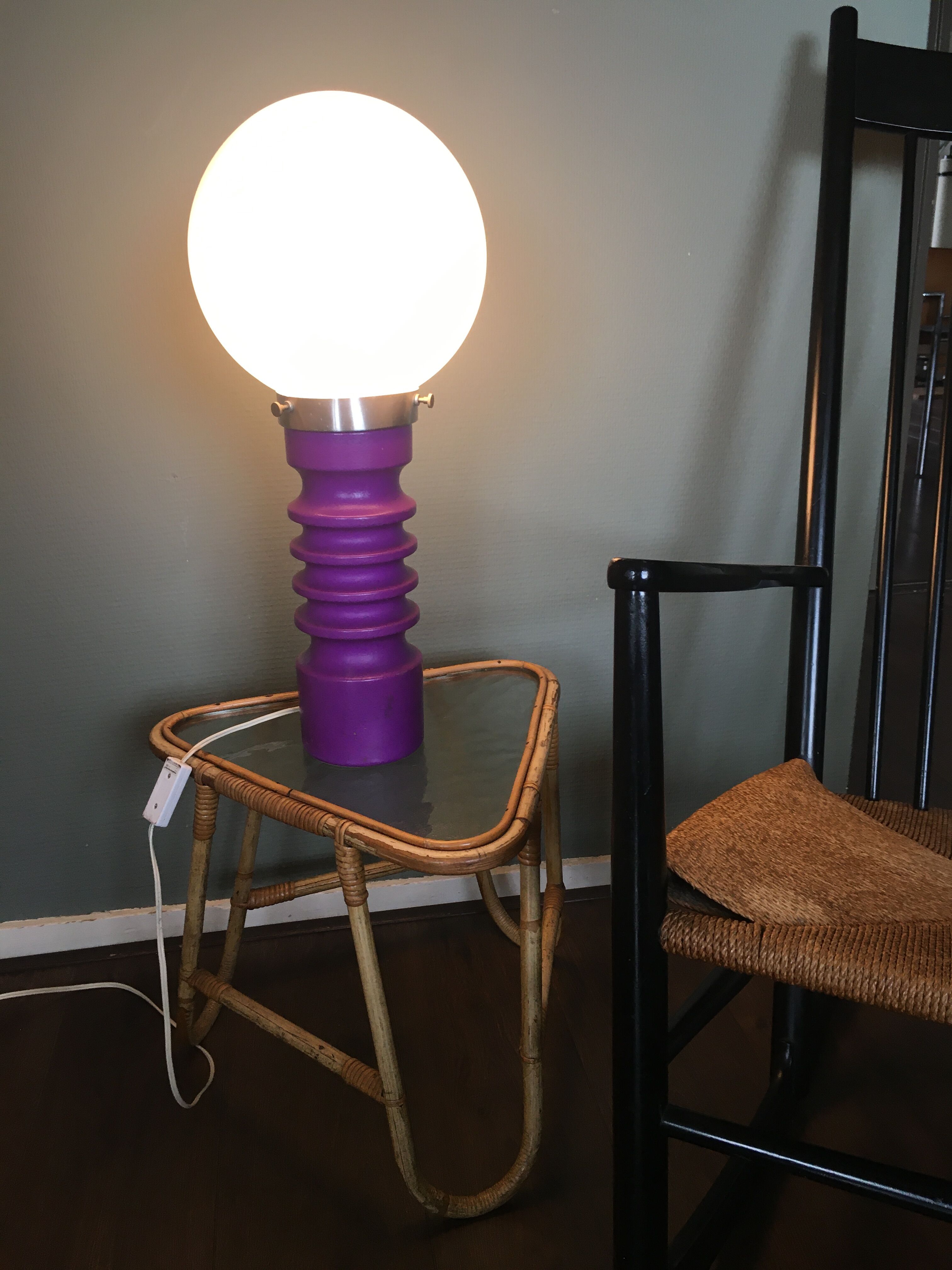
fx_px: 1063
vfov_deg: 61.7
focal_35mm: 29
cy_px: 635
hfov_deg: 48.2
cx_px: 476
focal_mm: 4.15
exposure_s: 1/33
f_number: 2.2
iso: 64
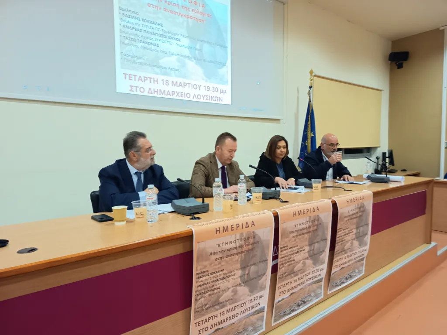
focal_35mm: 24
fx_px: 310
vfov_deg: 56.8
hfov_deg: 71.6
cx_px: 224
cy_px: 168
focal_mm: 5.27
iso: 430
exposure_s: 1/33.3
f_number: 1.7
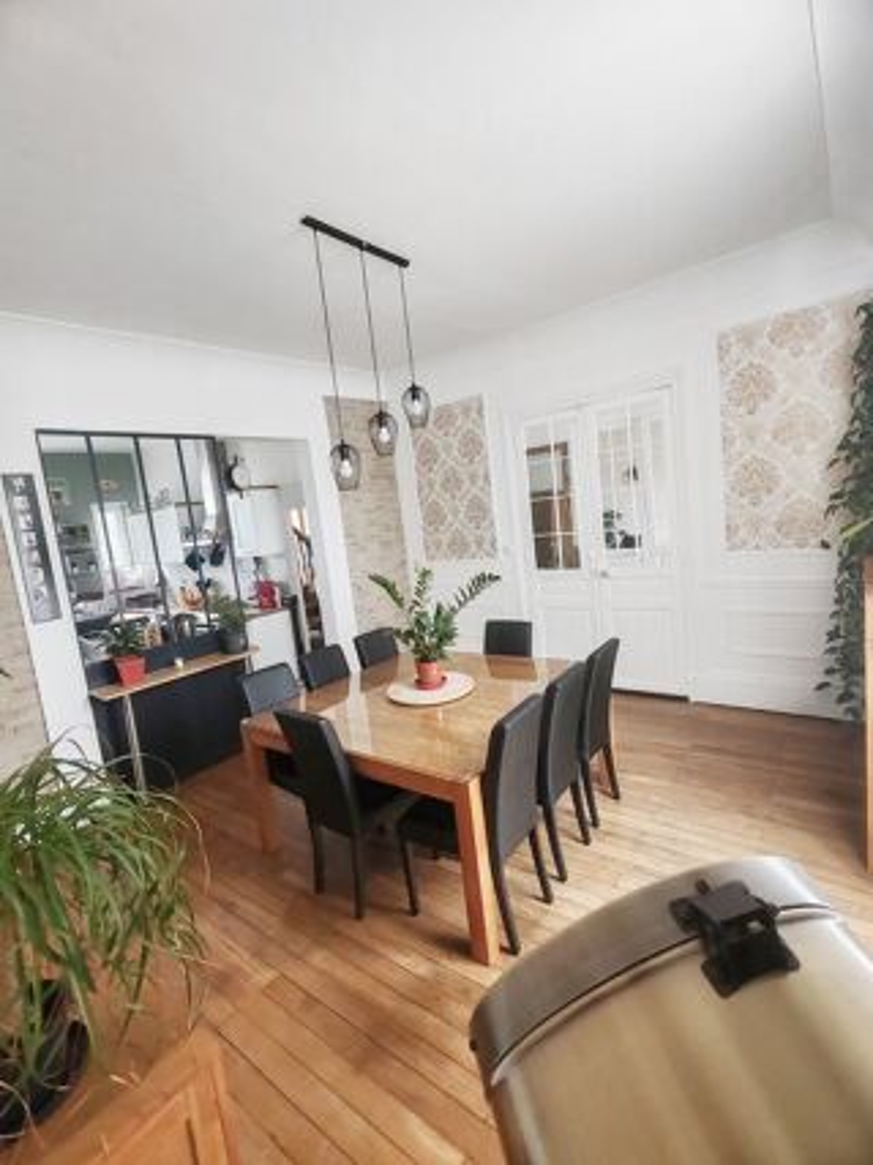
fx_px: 538
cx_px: 436
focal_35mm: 16
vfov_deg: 94.5
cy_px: 582
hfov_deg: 78.1
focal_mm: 1.96
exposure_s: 1/33
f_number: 2.2
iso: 320
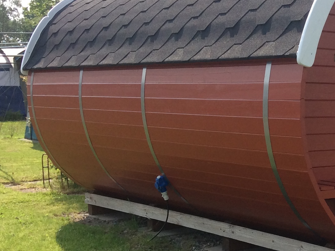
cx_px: 294
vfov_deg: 19.3
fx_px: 735
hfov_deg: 25.0
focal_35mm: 76
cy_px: 176
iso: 32
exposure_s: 1/841
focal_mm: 3.3
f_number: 2.4
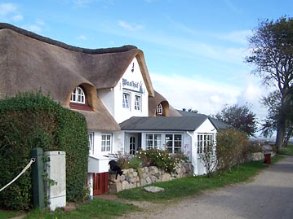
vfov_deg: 35.9
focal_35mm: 40
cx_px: 146
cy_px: 110
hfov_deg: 46.8
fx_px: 338
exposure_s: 1/500
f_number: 2.8
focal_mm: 6.3
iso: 64
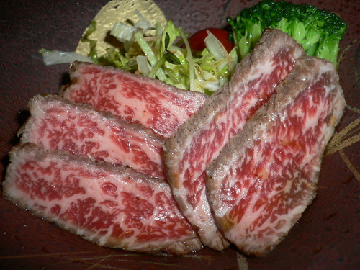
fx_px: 364
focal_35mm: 35
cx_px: 180
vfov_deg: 40.7
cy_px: 135
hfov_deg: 52.6
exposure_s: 1/60
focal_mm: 5.8
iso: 80
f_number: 2.8
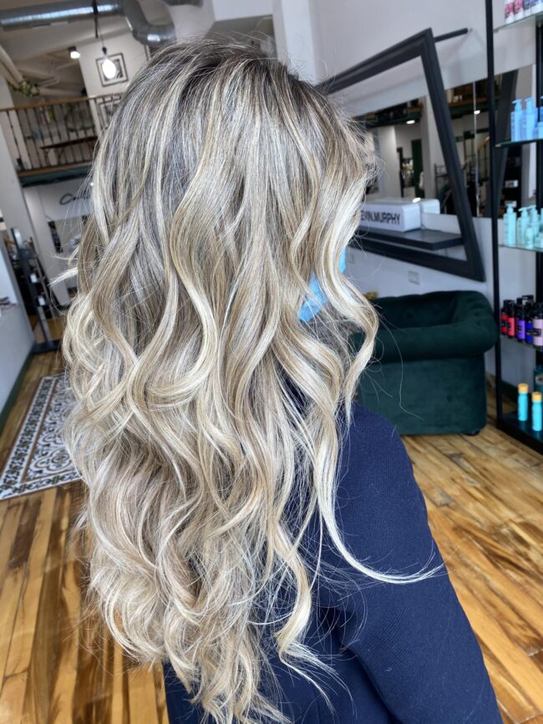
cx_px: 272
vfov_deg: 67.3
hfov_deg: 53.1
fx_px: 544
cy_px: 362
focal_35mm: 26
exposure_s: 1/100
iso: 64
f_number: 1.8
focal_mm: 4.25
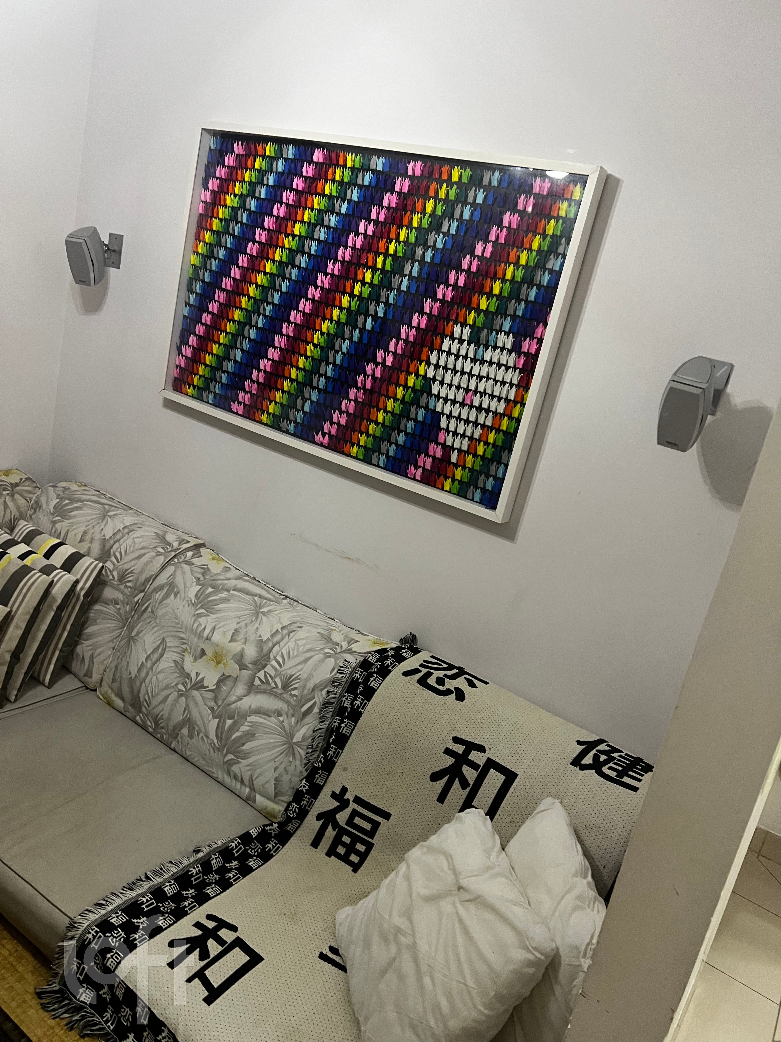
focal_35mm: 26
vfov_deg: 67.3
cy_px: 521
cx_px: 390
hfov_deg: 53.1
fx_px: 782
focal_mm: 5.7
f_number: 1.5
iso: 400
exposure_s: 1/60
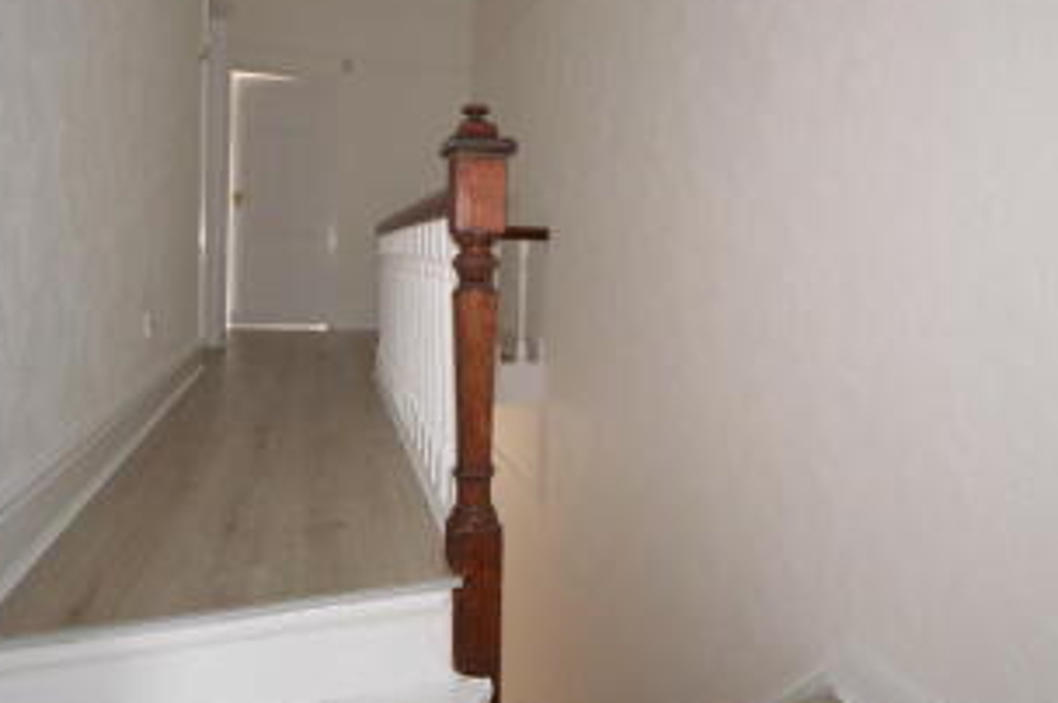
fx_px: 1380
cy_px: 249
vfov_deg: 28.4
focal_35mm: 47
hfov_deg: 41.8
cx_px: 609
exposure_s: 1/60
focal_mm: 20
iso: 800
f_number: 5.6
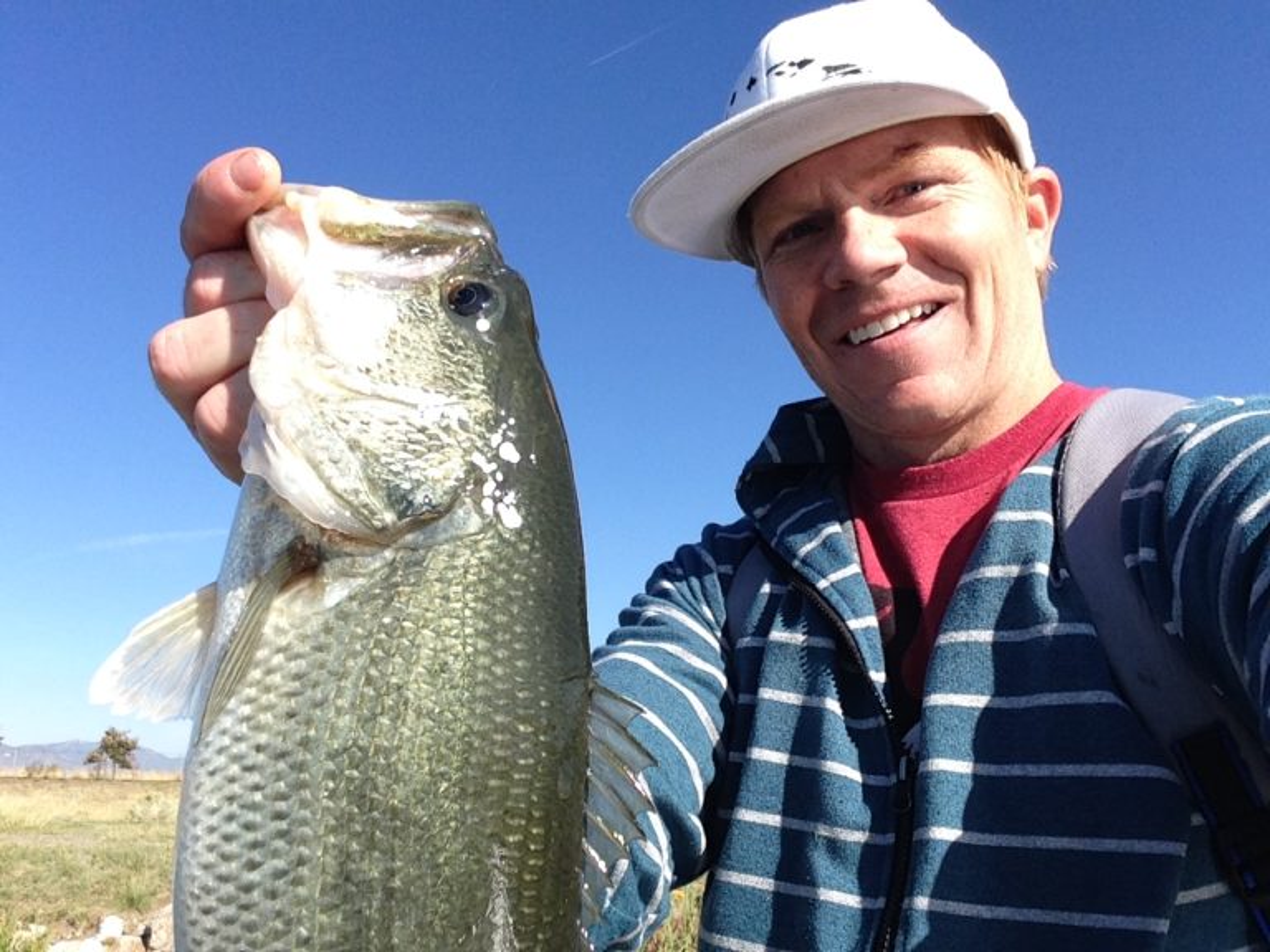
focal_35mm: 33
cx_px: 635
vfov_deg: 42.9
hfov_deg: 55.4
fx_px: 1211
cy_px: 476
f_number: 2.4
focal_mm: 2.15
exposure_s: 1/1119
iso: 50
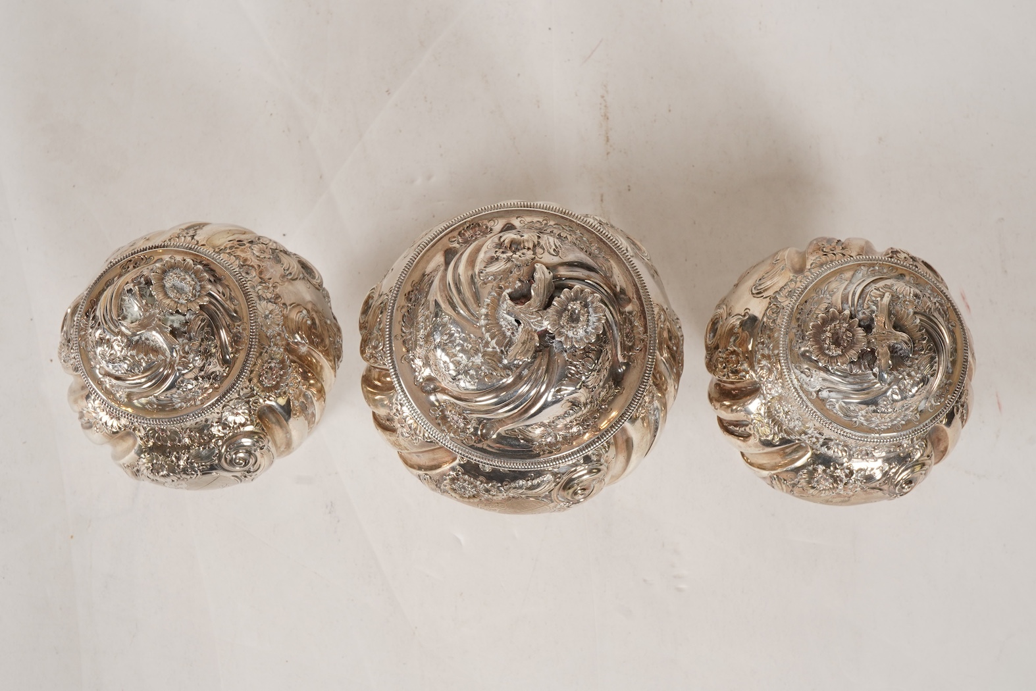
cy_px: 346
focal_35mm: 45
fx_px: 1295
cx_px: 518
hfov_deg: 43.6
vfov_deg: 29.9
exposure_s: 1/125
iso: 400
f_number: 22
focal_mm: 30
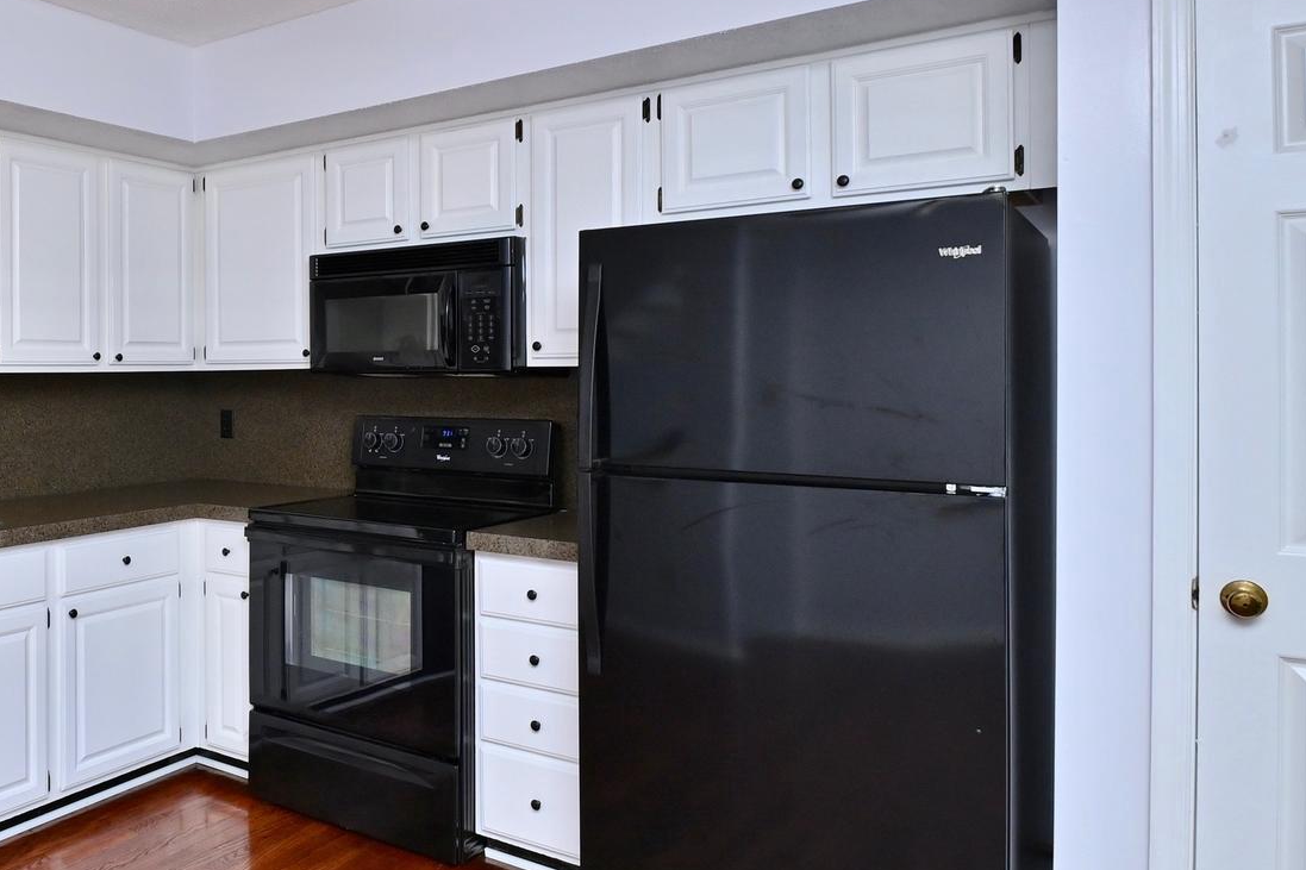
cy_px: 337
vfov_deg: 46.1
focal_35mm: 28
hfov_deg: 60.3
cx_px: 262
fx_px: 1016
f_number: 7.1
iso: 250
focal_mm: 10
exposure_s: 1/200
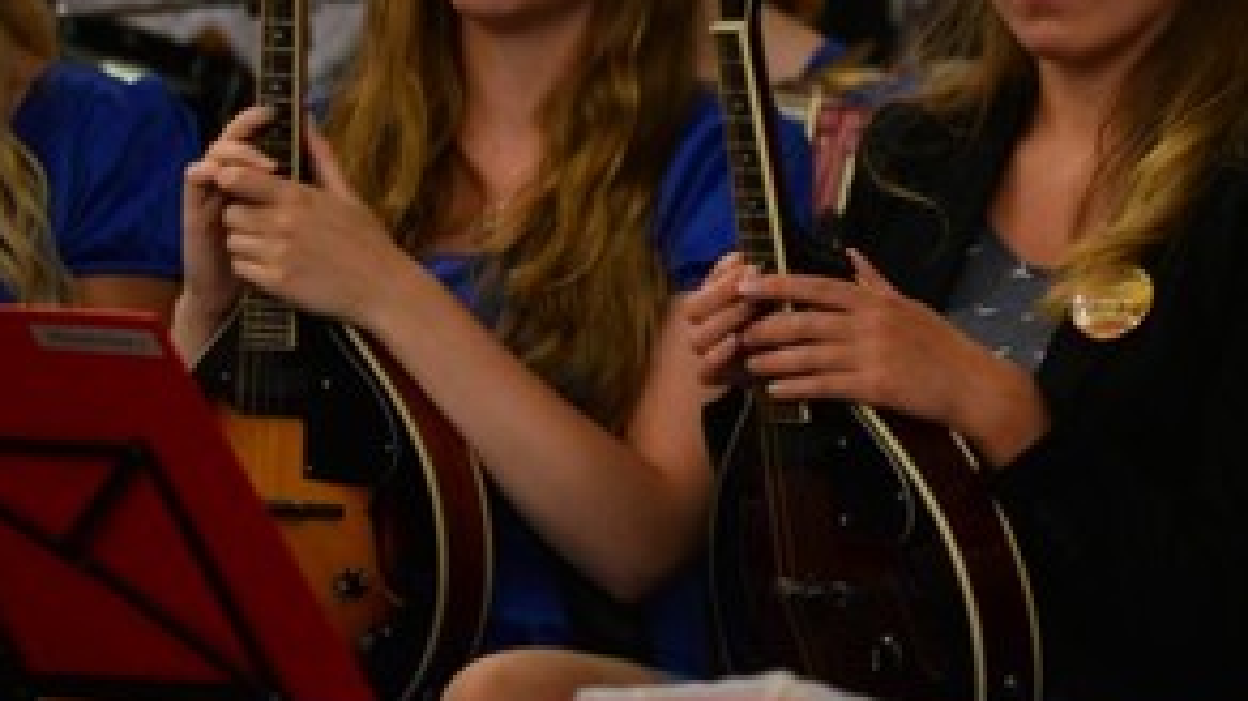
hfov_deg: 4.2
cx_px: 859
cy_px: -26
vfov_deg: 2.4
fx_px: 16838
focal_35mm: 509
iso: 640
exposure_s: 1/160
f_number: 2.8
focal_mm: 200
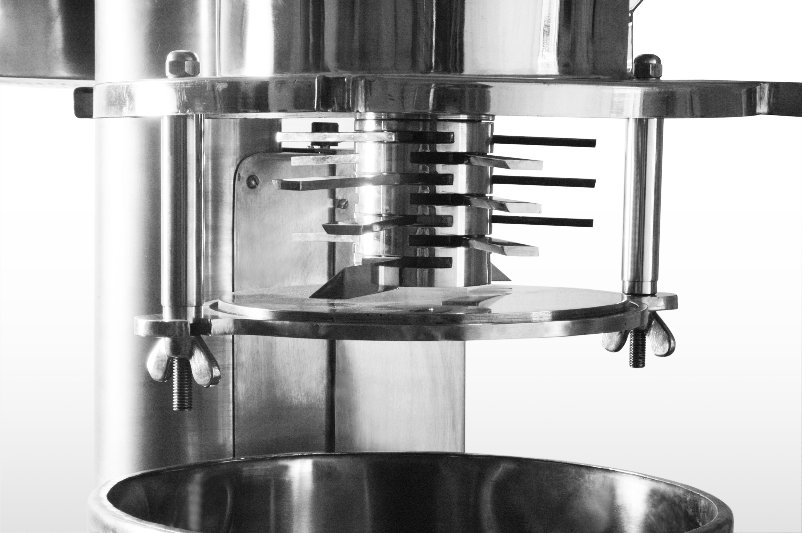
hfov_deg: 19.5
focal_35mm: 105
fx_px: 2337
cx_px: 401
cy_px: 266
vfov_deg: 13.0
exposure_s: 1/25
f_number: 22
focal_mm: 70
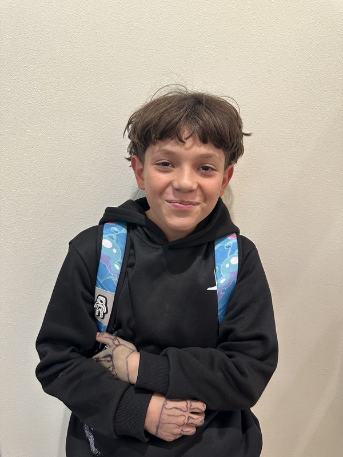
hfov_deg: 56.8
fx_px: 317
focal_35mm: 24
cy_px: 228
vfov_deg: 71.6
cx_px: 172
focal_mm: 6.86
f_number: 1.78
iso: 200
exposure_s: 1/60
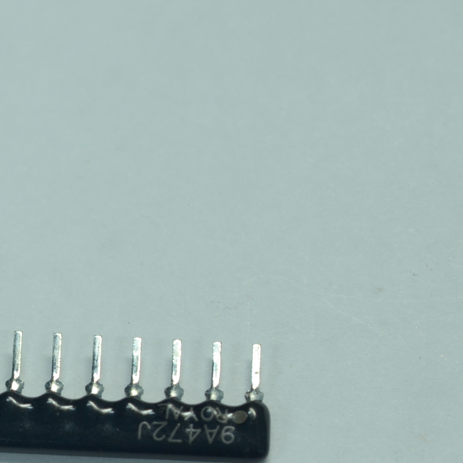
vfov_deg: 7.7
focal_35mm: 228
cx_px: -55
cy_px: 370
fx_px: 3450
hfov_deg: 7.6
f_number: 7.1
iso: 400
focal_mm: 60
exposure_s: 1/25
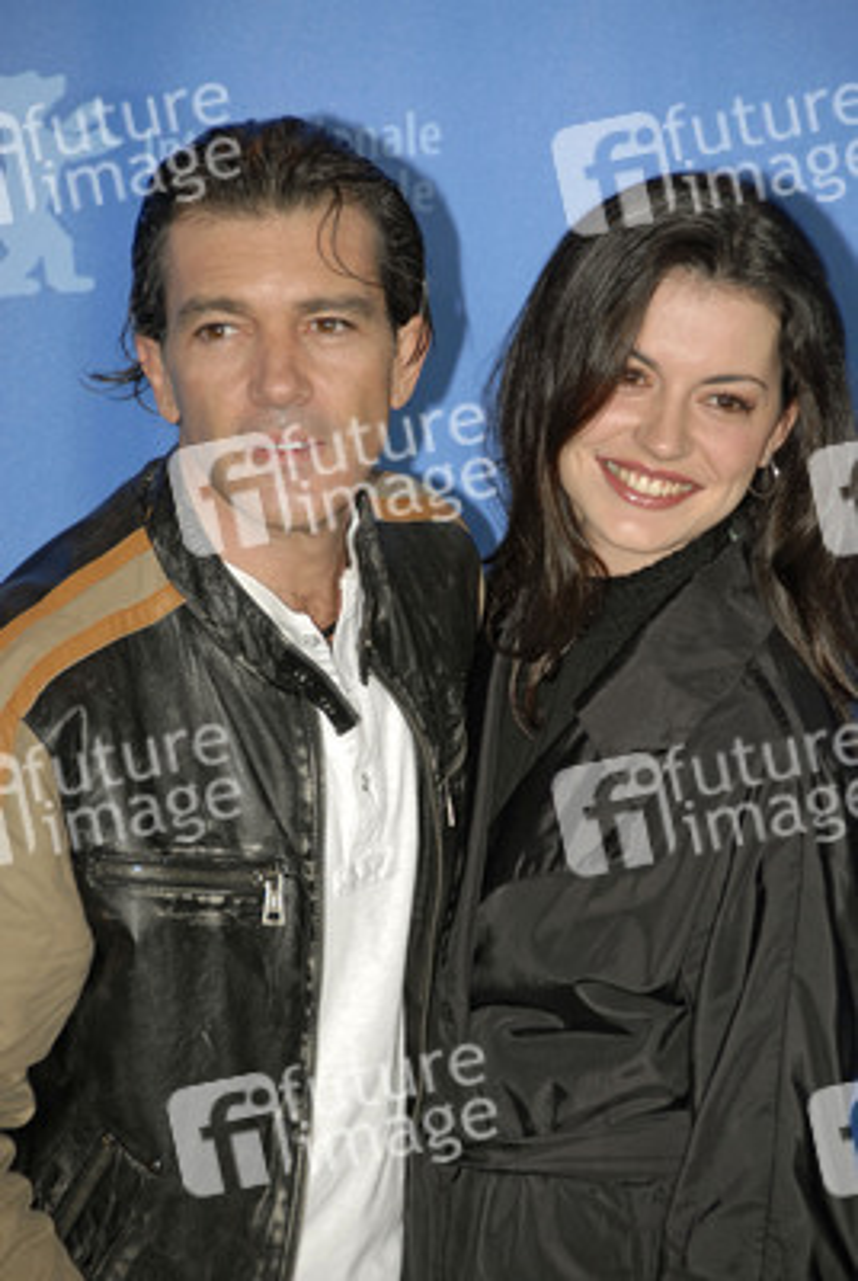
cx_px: 429
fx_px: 8015
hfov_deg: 6.1
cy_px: 640
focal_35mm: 225
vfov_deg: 9.1
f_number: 5.6
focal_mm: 150
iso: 400
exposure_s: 1/125
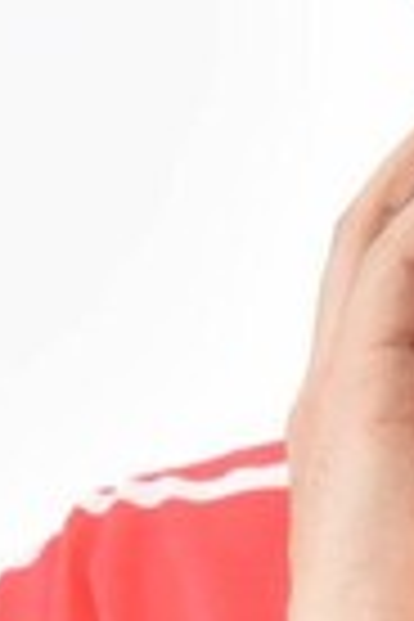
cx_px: 918
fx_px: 16835
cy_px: 950
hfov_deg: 1.4
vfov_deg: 2.1
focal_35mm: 976
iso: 100
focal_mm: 180
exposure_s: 1/160
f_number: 7.1
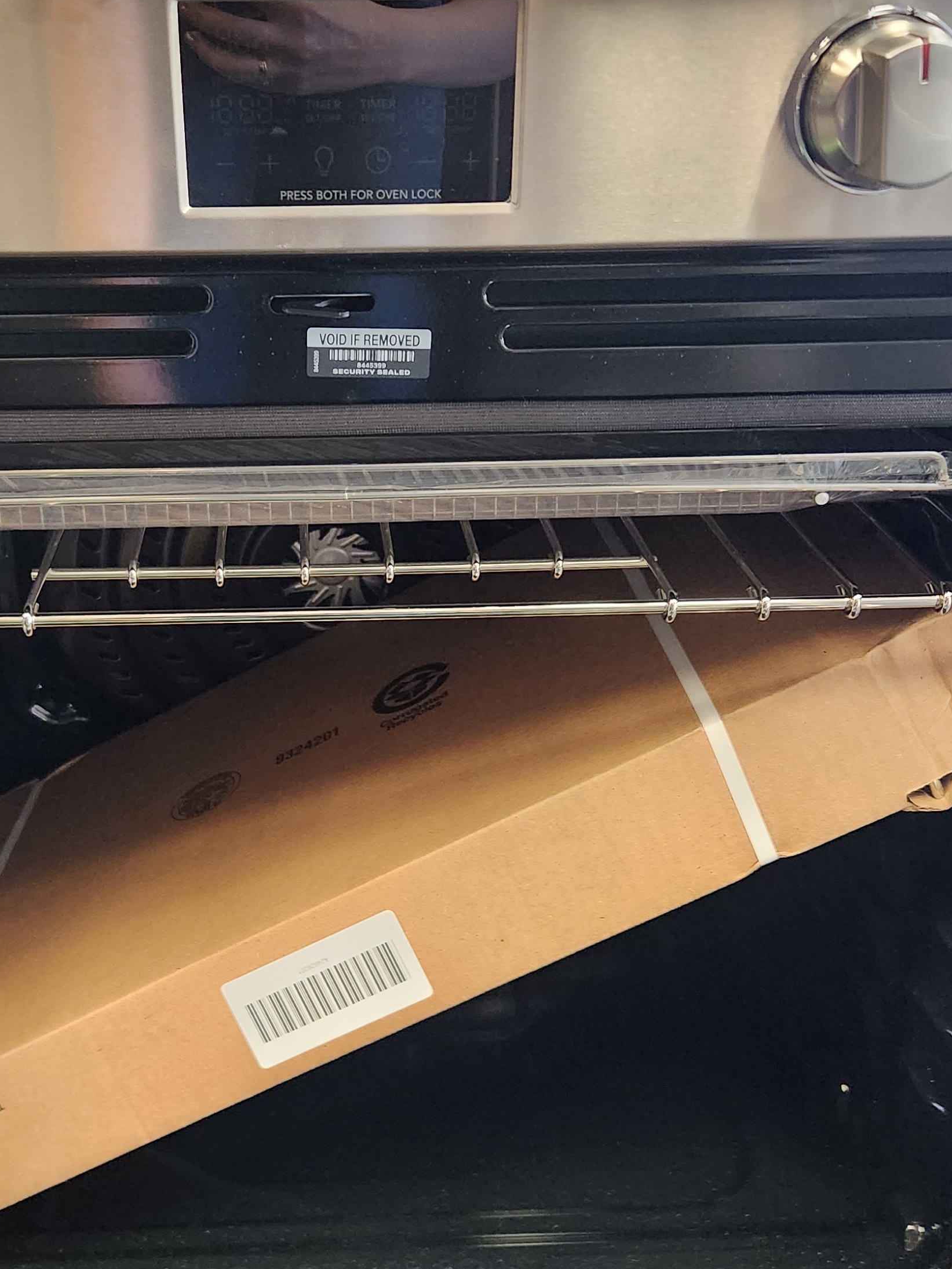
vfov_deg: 44.7
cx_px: 359
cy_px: 708
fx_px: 1540
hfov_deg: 34.2
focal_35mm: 42
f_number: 1.8
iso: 800
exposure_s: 1/120
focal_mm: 5.4
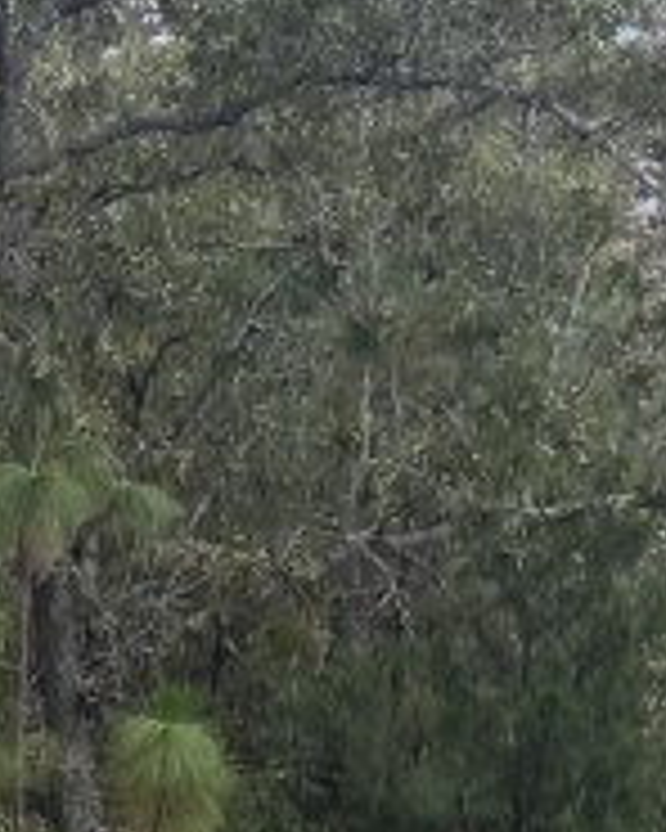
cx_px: -1008
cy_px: 533
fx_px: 2809
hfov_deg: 11.1
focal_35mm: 114
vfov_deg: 16.8
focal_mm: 6.76
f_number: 1.78
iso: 100
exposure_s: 1/121
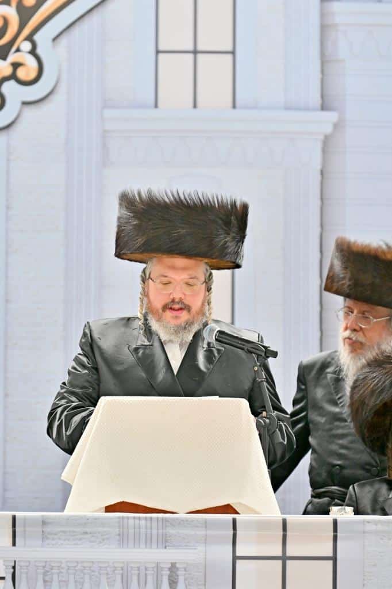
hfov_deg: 4.6
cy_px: 294
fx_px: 4903
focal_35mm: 300
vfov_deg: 6.9
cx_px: 196
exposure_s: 1/160
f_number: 2.8
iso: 400
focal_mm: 200
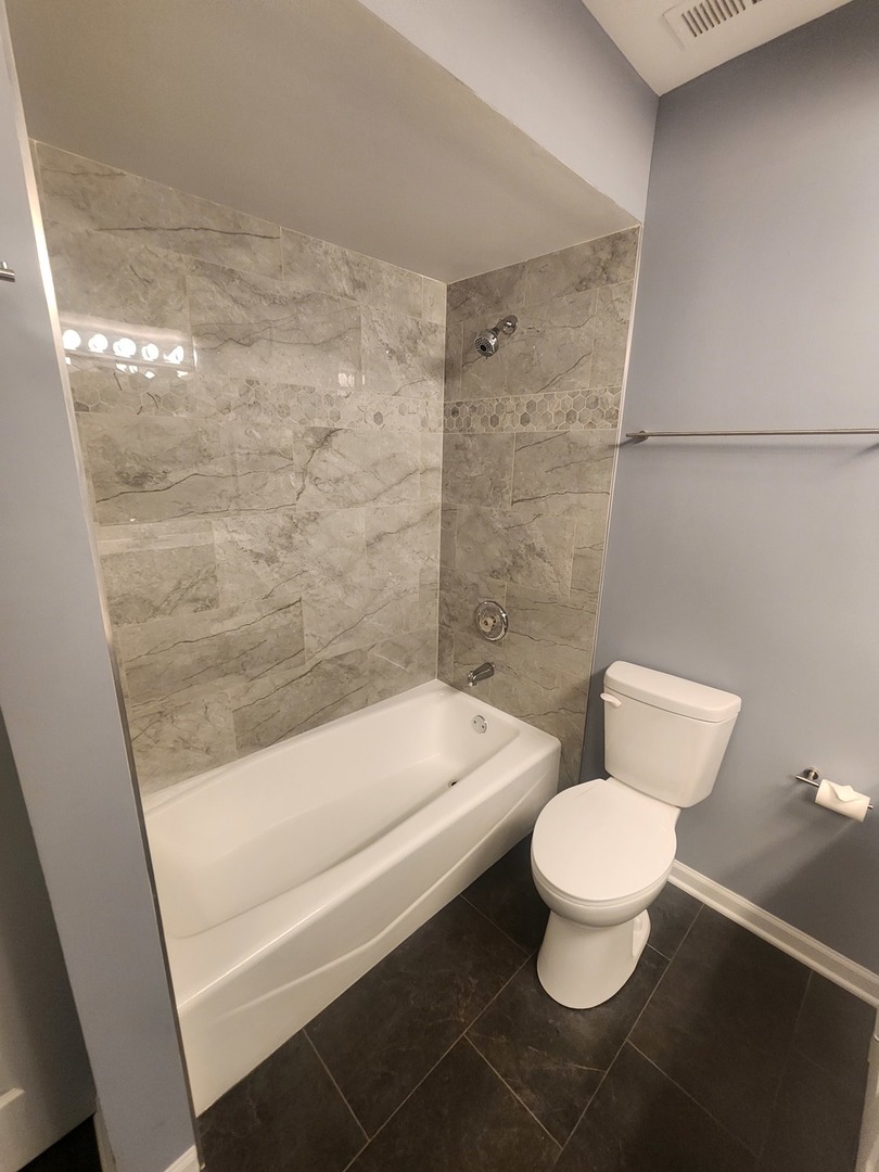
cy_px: 586
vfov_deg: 106.2
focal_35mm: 13
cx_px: 440
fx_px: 440
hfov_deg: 89.9
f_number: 2.2
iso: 320
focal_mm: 2.2
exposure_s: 1/30
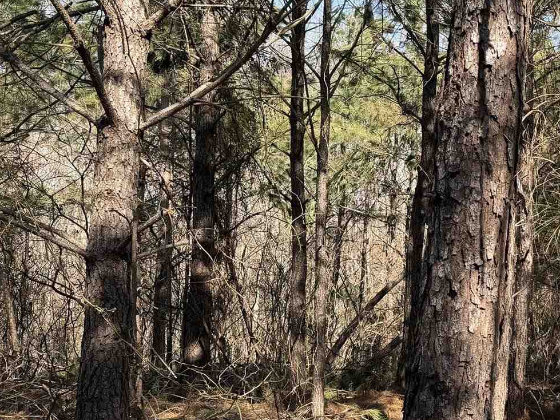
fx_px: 906
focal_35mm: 56
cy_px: 221
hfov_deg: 30.6
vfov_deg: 26.1
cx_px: 620
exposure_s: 1/943
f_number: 1.78
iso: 80
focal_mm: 6.76
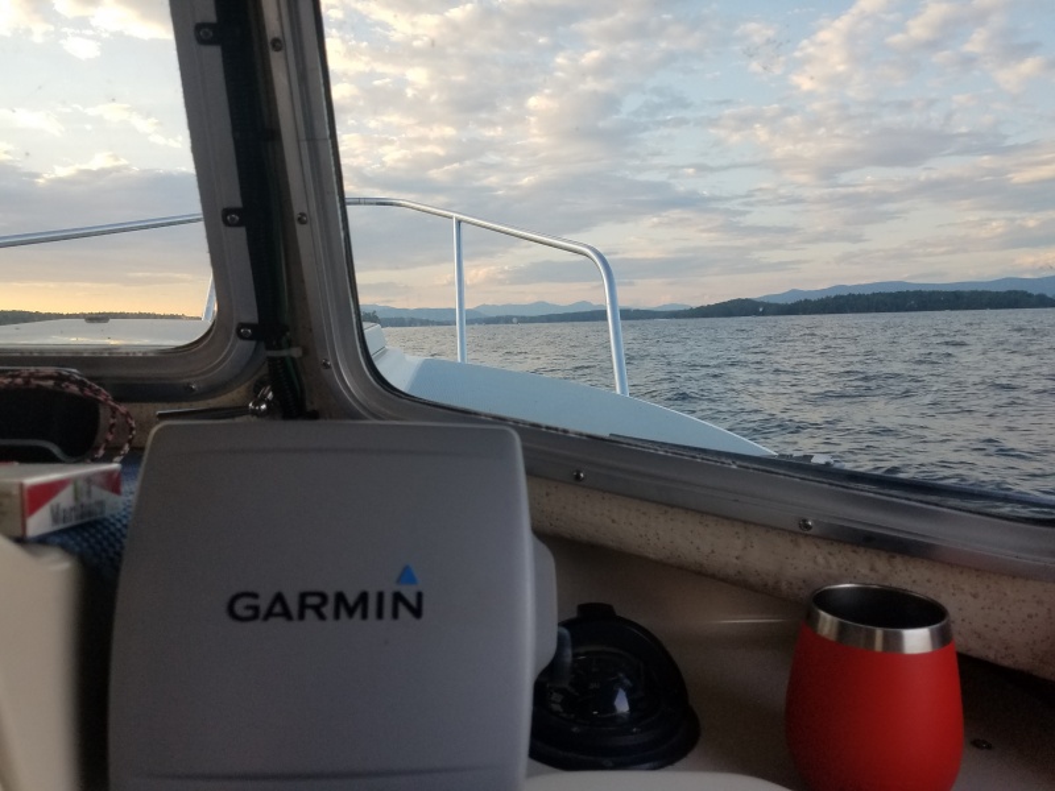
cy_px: 396
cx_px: 528
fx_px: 792
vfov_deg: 53.1
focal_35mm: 26
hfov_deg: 67.3
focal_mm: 4.2
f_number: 1.7
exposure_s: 1/165
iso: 50
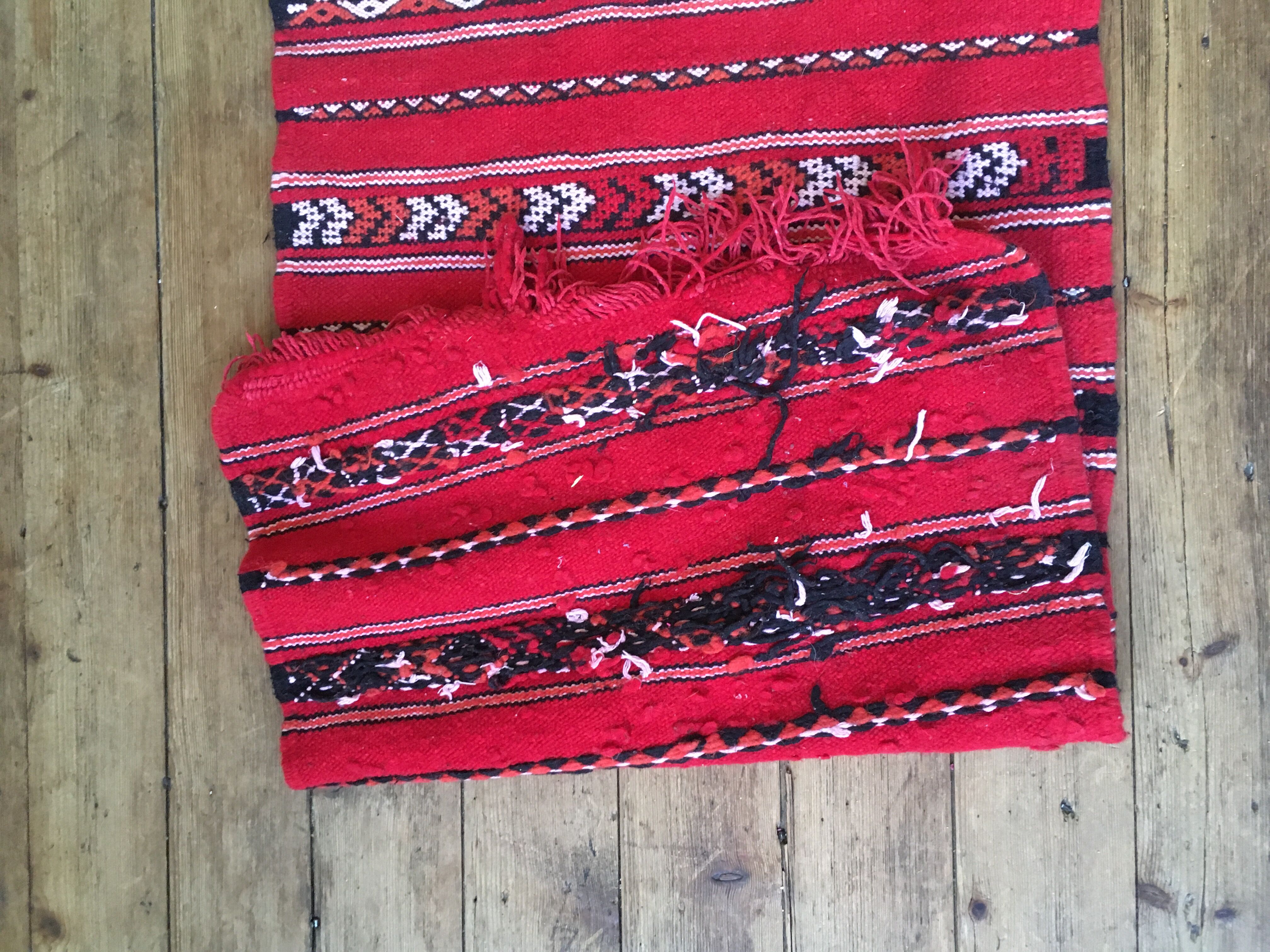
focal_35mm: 29
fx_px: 1064
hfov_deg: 61.7
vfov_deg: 48.2
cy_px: 476
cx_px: 635
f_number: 2.2
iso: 200
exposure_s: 1/25
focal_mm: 4.15
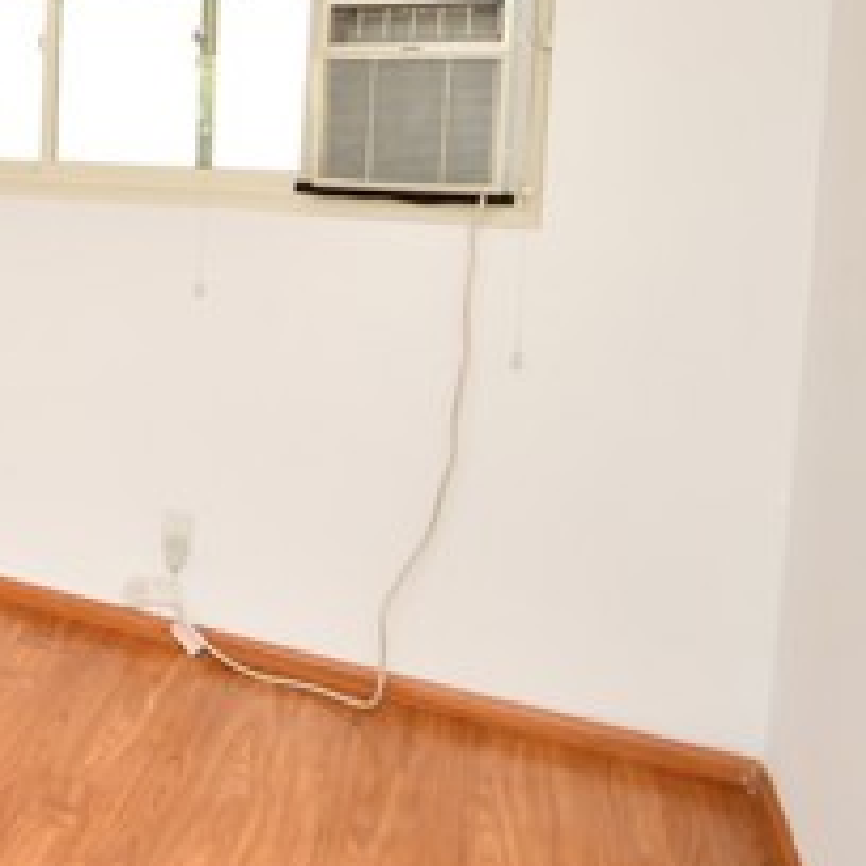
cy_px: 206
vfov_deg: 40.6
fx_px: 1132
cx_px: -323
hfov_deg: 30.5
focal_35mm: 40
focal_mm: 10
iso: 400
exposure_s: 1/60
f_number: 4
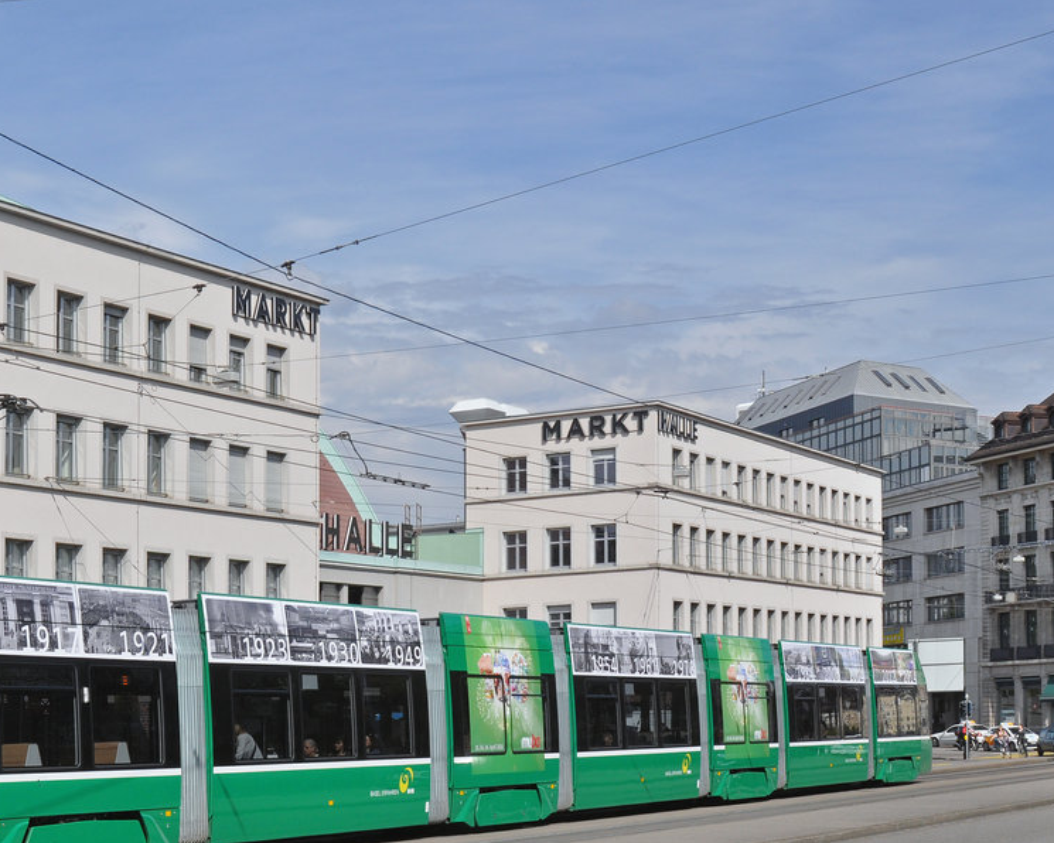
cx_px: 242
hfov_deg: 27.5
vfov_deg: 22.5
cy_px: 484
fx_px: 2121
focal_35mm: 68
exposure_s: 1/800
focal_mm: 30
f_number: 11
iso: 400
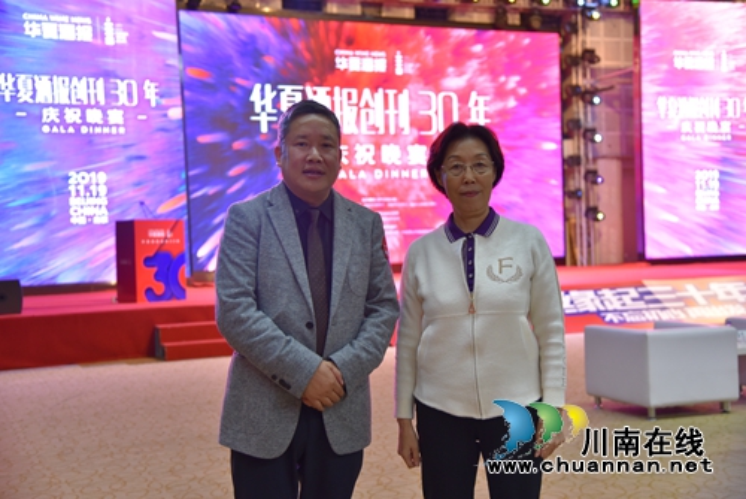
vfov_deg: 28.1
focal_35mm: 48
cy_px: 250
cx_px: 373
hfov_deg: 41.1
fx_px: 995
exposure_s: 1/60
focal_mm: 48
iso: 1100
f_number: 4
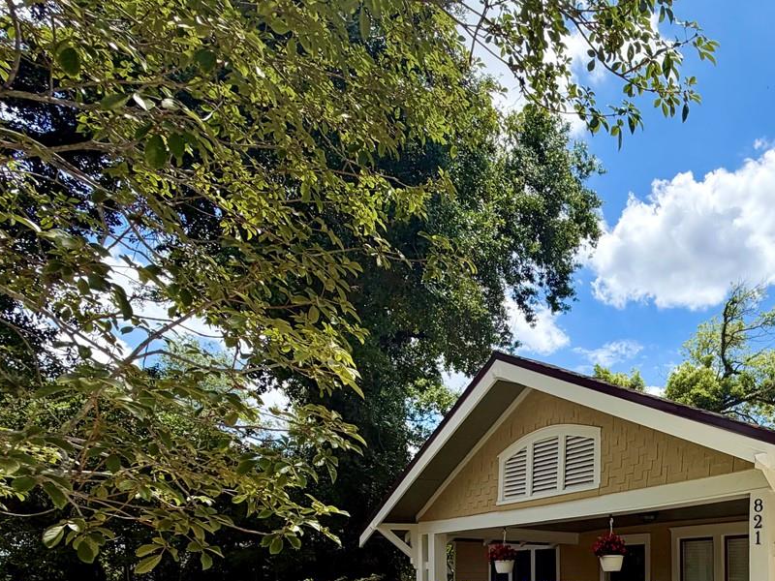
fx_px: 627
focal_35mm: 28
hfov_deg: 55.5
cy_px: 549
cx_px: 690
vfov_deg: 44.1
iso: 25
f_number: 2.2
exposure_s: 1/914
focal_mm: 2.22
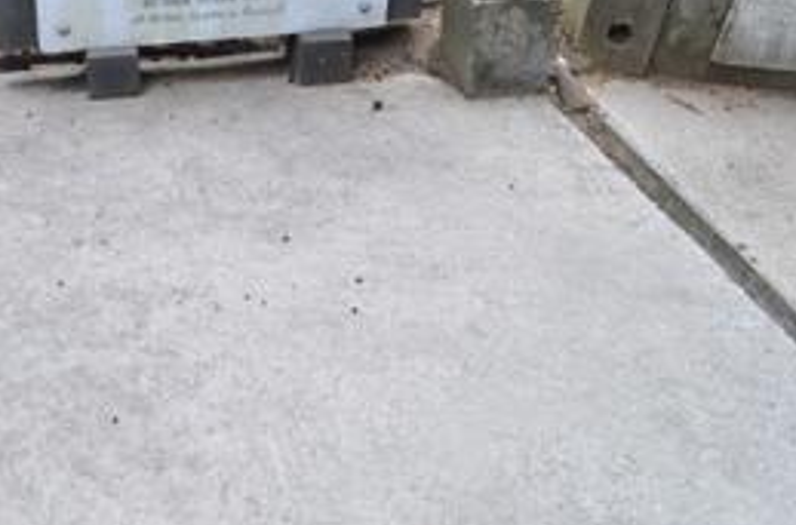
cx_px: 221
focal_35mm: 47
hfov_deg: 41.1
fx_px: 1036
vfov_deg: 28.4
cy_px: 196
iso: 200
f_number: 5.6
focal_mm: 18
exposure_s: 1/40
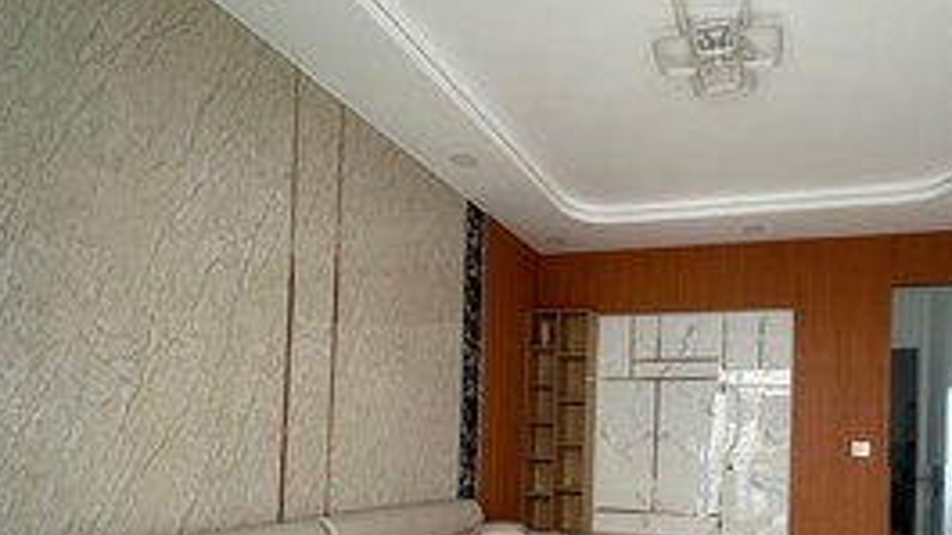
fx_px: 581
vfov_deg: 46.5
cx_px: 661
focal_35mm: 23
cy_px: 438
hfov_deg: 75.3
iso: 250
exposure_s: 1/99
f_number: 2.2
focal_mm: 2.22
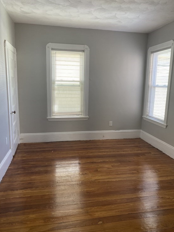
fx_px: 181
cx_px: 86
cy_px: 115
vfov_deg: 65.3
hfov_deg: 51.4
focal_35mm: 27
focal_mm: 4.25
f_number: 1.8
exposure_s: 1/60
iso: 80
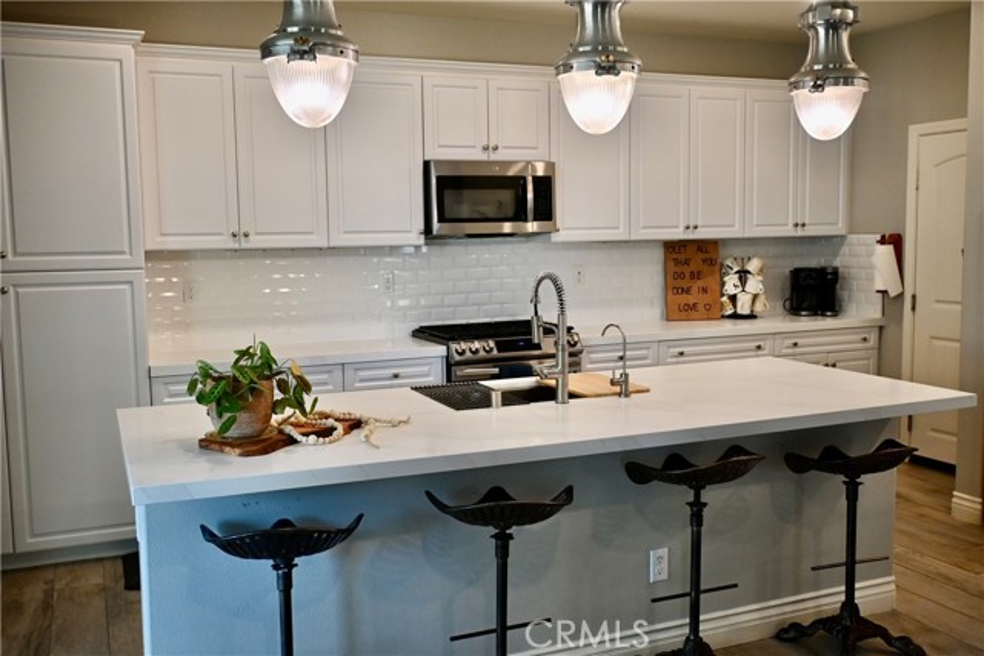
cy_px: 328
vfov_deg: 40.0
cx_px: 492
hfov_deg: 57.2
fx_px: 902
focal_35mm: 33
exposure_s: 1/125
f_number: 4
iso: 800
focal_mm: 22.5
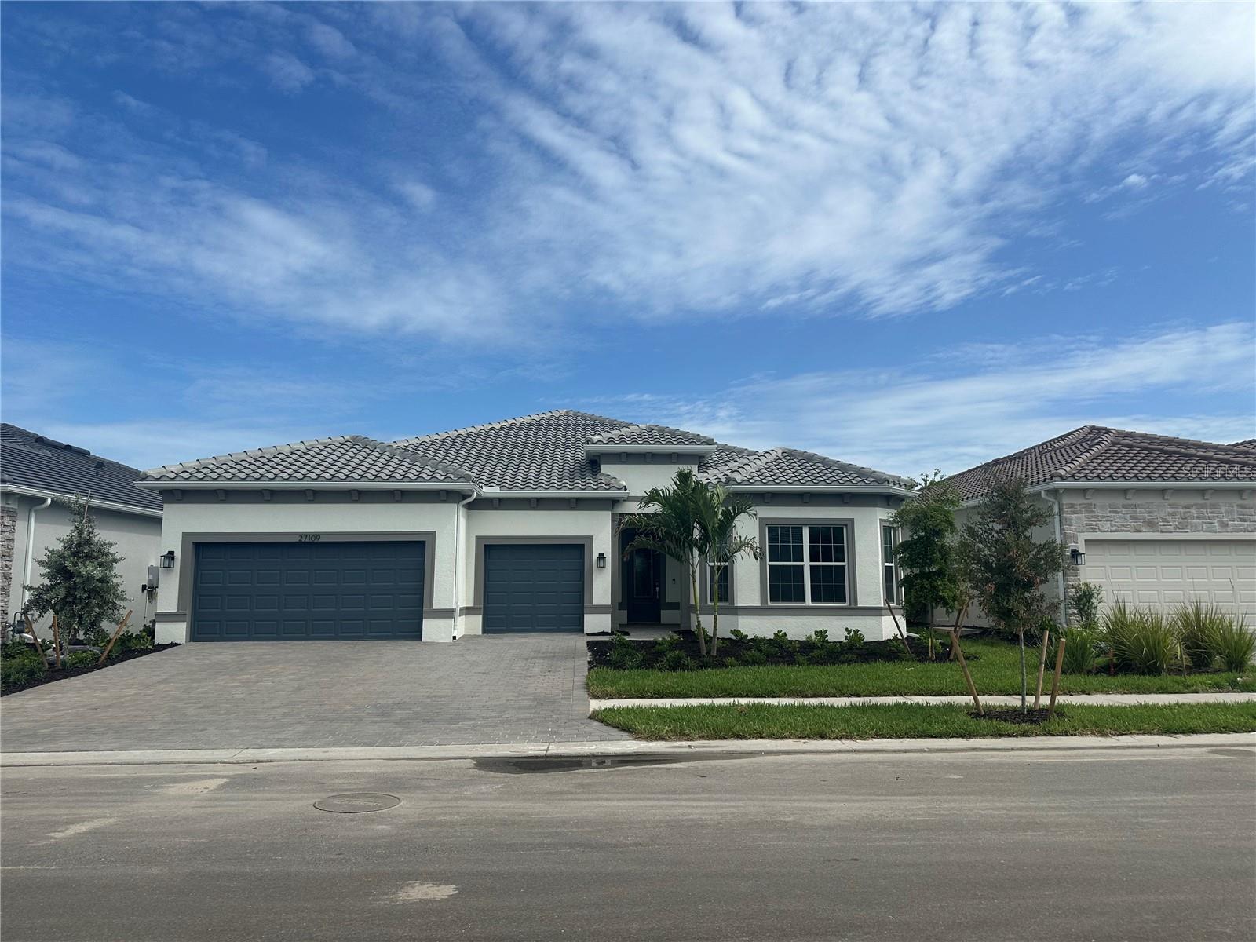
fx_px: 871
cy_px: 471
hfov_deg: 71.6
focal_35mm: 24
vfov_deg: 56.8
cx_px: 628
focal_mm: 6.86
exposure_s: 1/6623
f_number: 1.78
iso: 80
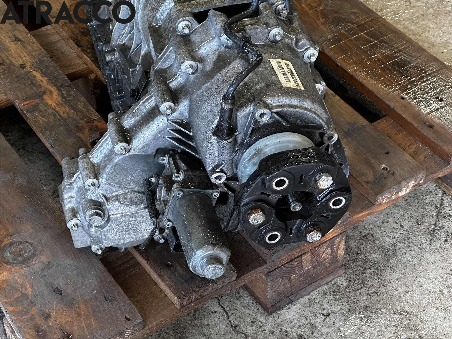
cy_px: 170
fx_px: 1005
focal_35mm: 77
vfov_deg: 19.1
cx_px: 226
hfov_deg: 25.3
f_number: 2.8
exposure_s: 1/50
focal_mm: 9
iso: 250
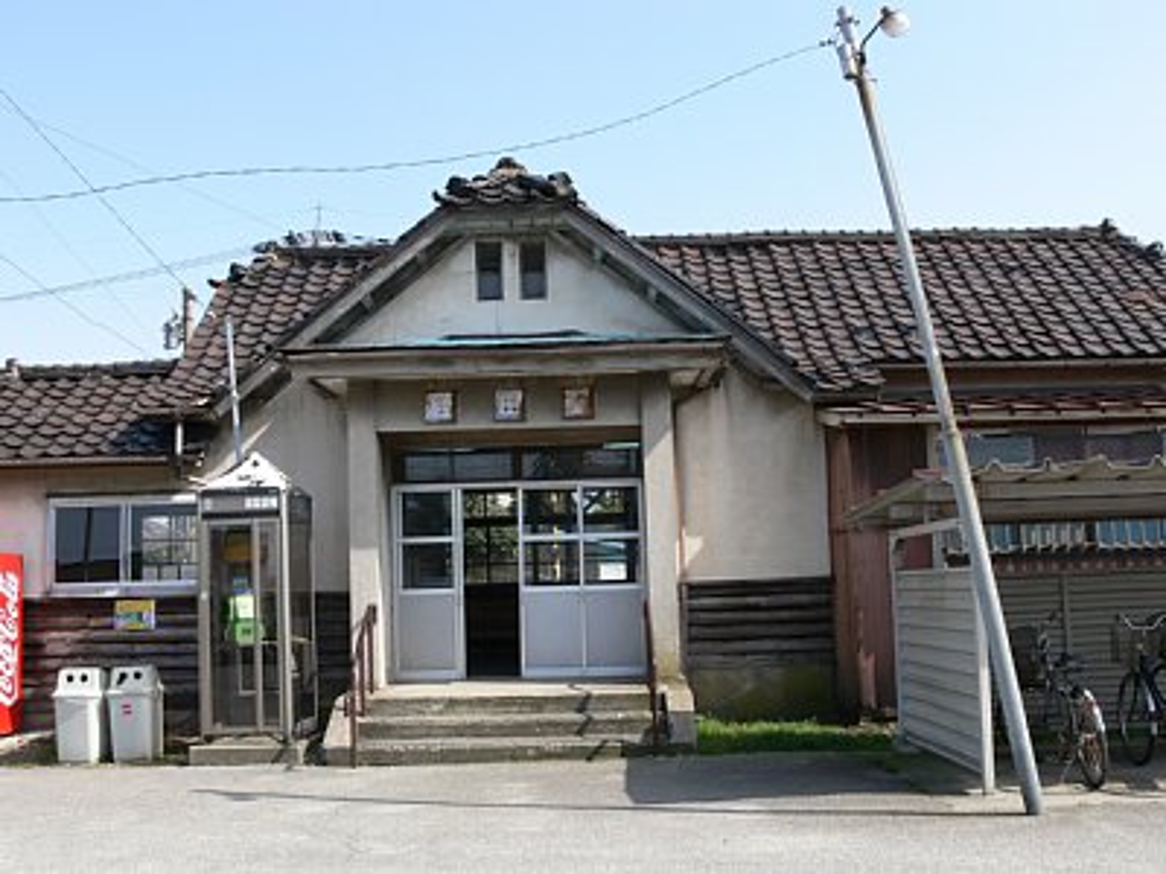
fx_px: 1179
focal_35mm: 35
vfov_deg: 40.7
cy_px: 437
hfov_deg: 52.6
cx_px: 583
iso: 80
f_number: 5.6
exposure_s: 1/250
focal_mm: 7.4
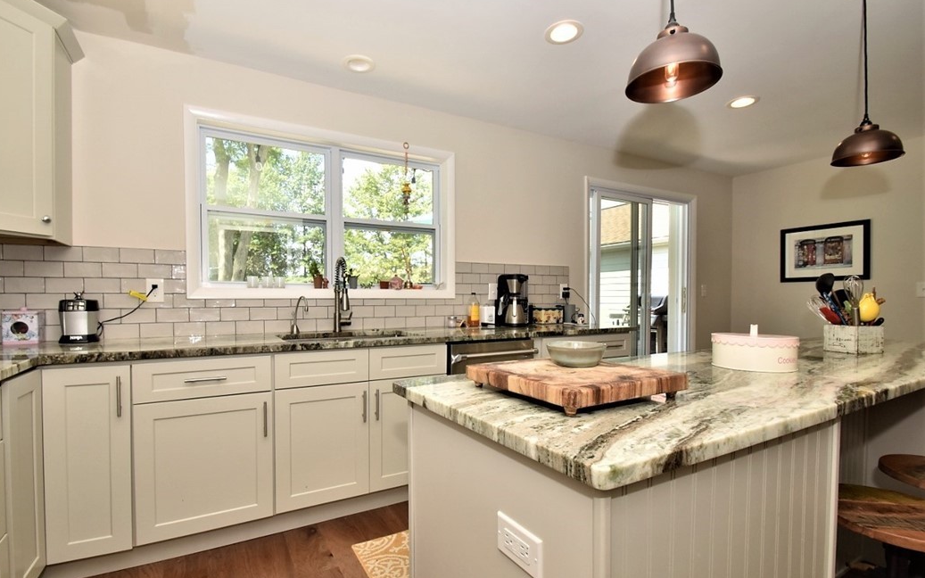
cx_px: 443
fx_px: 403
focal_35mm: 16
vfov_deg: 71.2
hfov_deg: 97.8
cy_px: 296
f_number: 16
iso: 400
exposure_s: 1/60
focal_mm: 10
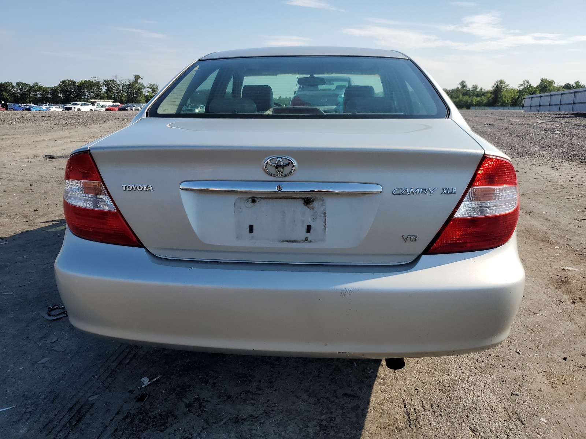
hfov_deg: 67.3
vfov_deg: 53.1
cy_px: 220
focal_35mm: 26
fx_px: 440
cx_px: 293
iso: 50
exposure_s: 1/3333
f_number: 1.5
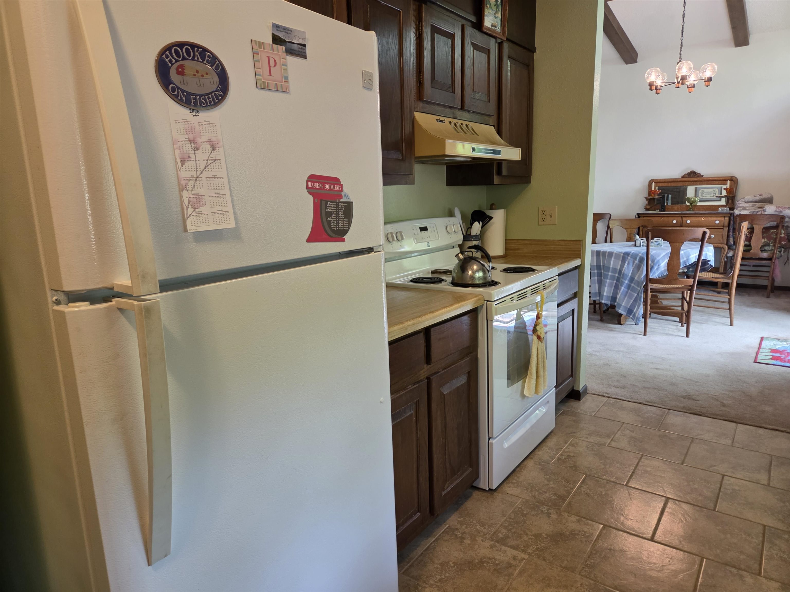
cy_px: 296
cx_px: 395
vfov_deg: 58.9
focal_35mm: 23
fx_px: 525
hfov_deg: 73.9
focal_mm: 5.4
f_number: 1.8
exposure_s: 1/120
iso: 250
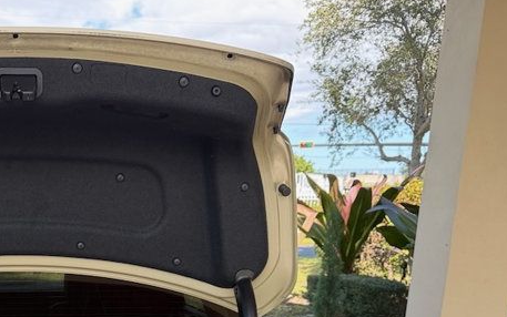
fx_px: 788
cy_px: 420
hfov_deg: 33.4
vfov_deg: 20.6
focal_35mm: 57
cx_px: 33
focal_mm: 6.76
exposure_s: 1/750
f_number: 1.78
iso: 100
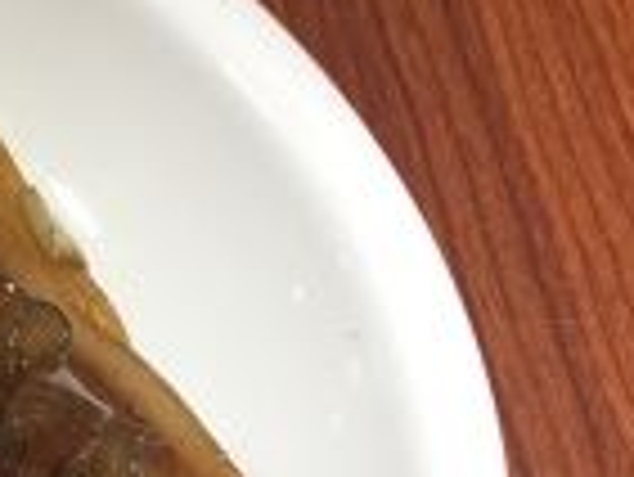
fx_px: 2640
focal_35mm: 144
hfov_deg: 12.5
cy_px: 515
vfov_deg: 10.2
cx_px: -513
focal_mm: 4.15
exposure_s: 1/33
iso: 50
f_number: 2.2
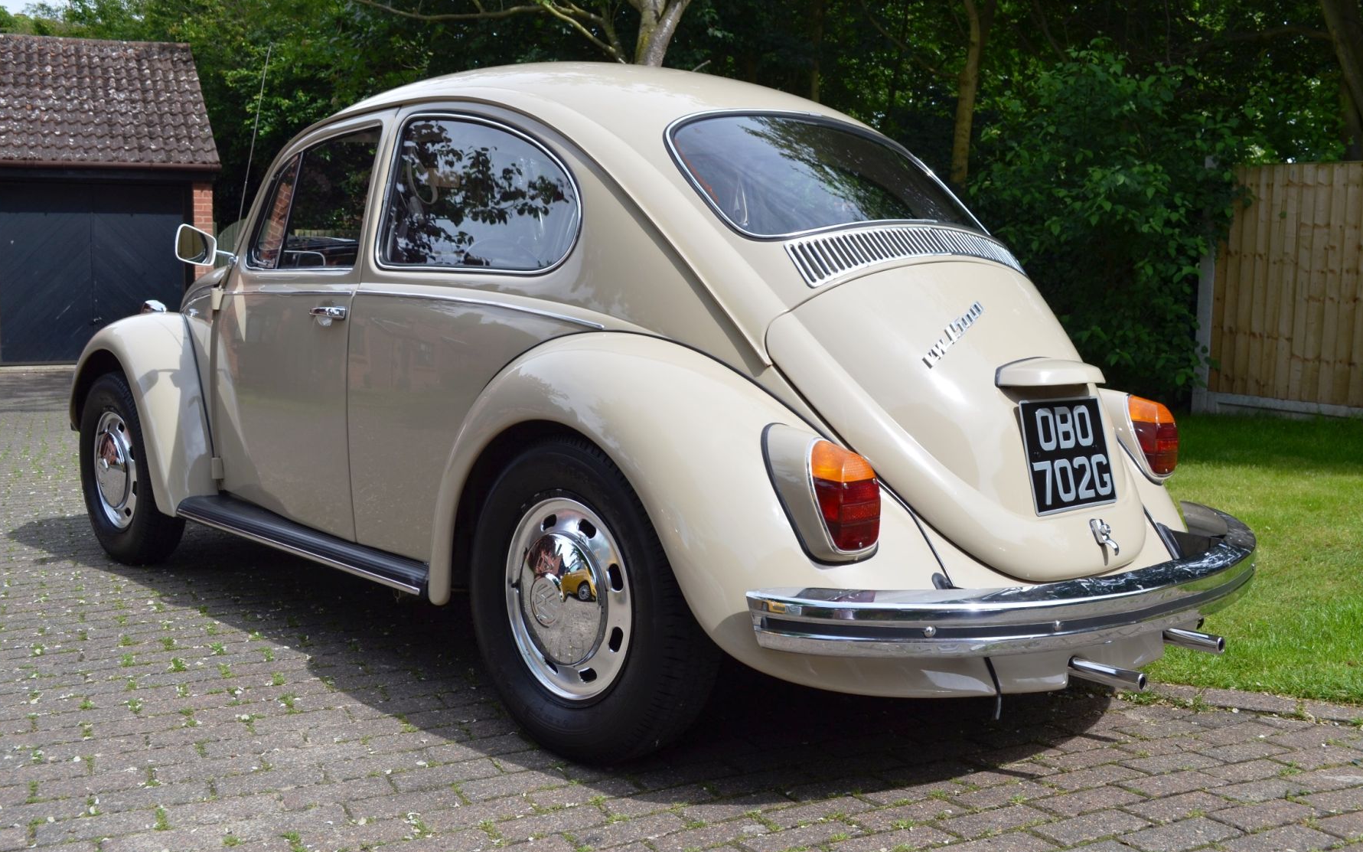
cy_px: 410
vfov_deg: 37.3
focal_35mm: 34
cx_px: 678
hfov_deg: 56.7
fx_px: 1263
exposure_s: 1/200
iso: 100
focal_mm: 22
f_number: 7.1
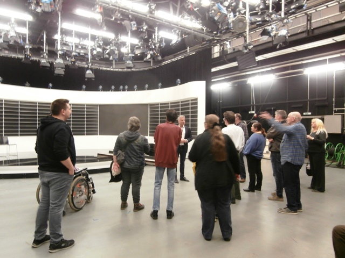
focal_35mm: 24
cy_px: 129
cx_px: 172
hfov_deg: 71.6
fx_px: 239
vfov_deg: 56.8
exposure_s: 1/4
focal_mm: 4.2
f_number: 3
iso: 200
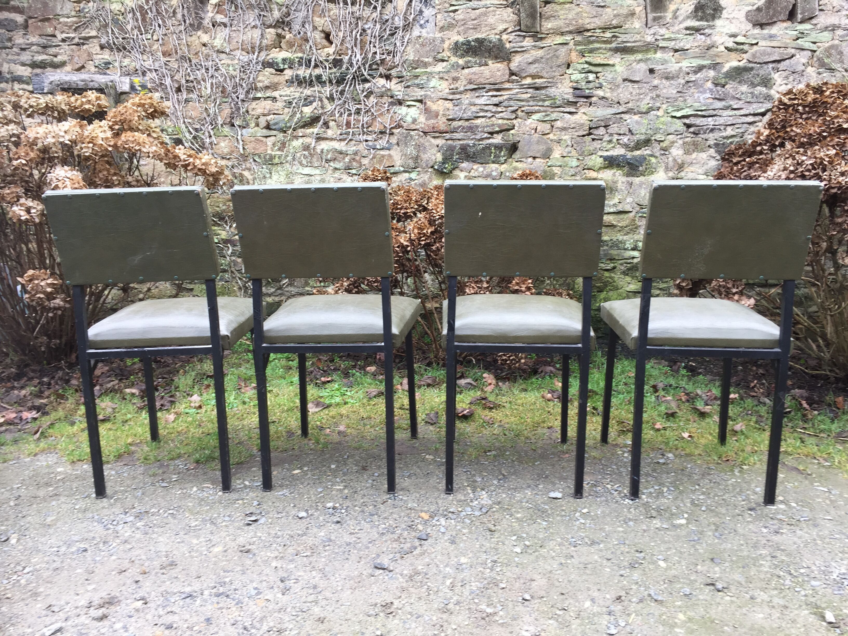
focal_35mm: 29
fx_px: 710
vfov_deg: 48.2
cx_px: 424
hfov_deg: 61.7
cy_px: 318
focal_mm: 4.15
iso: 32
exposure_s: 1/50
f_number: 2.2
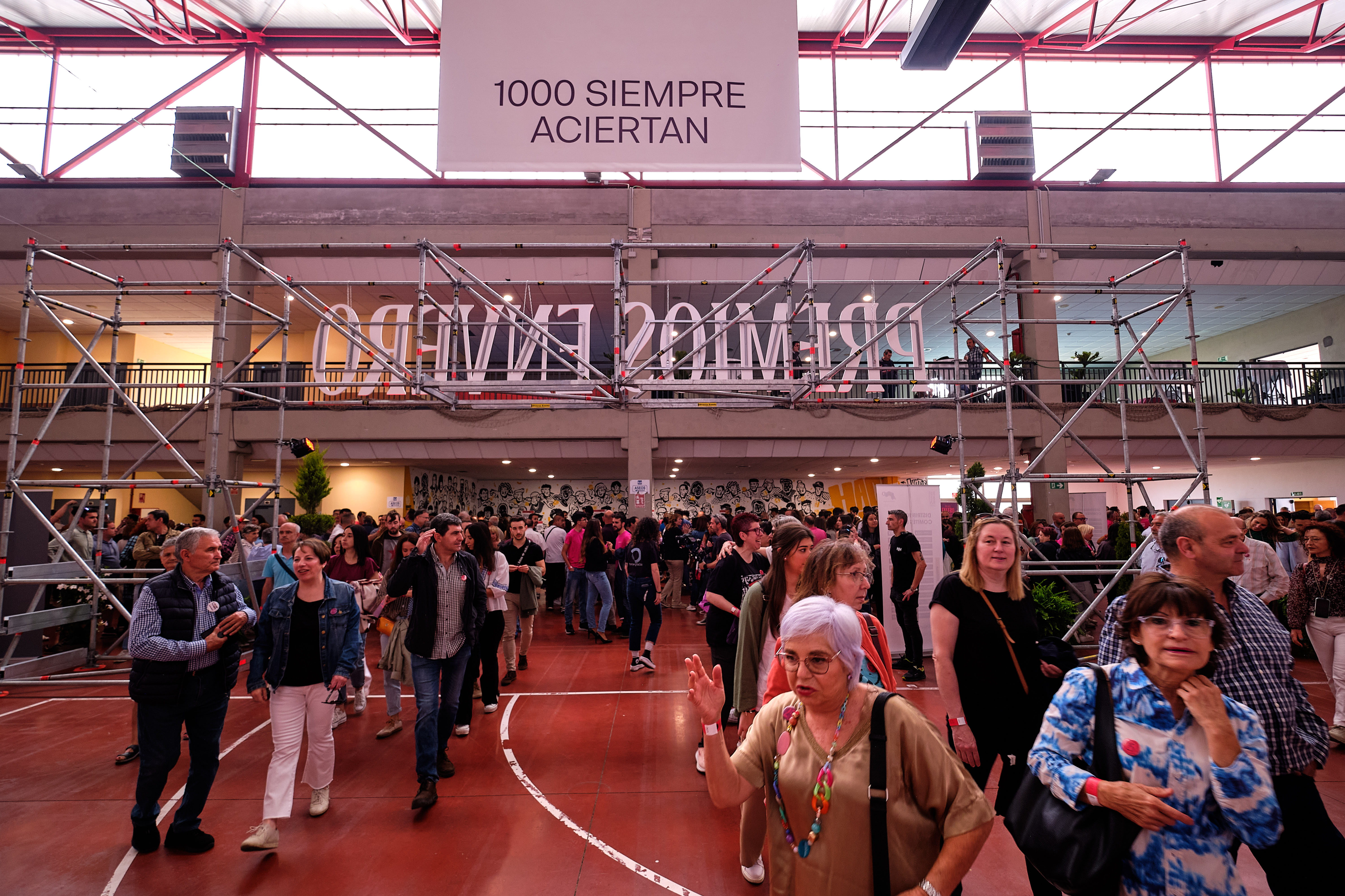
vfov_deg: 77.3
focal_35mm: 15
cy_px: 448
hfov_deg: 100.4
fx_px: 560
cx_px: 672
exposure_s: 1/100
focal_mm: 10
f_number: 4
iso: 400
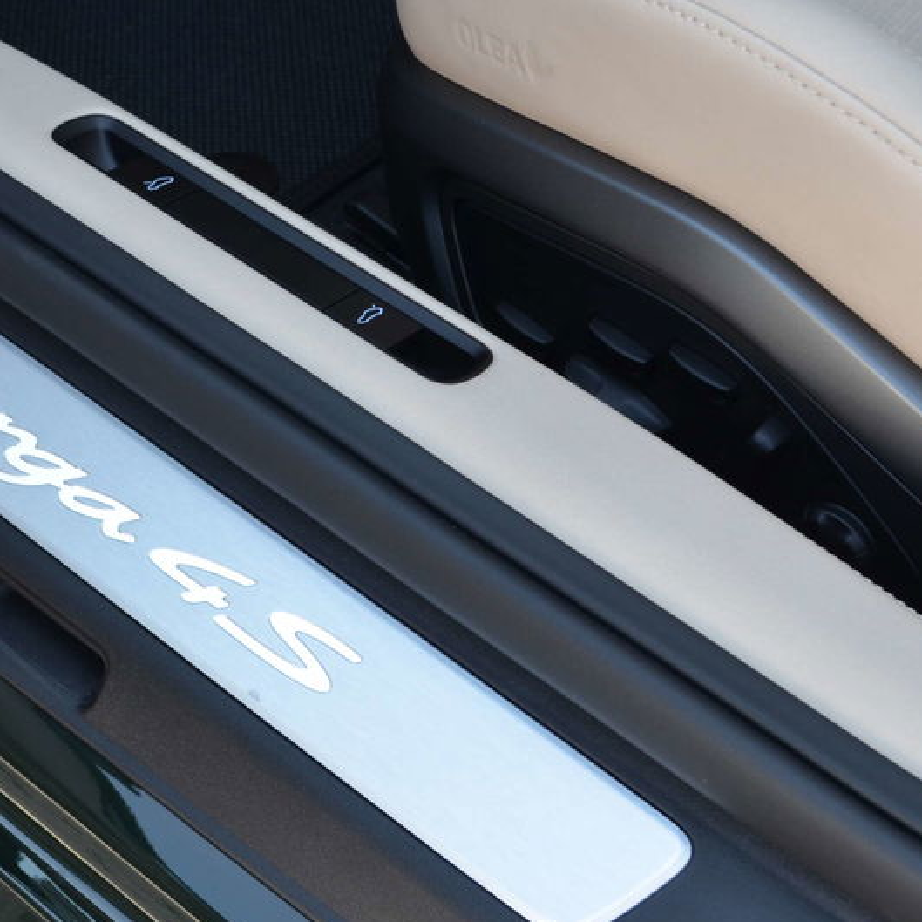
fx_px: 1929
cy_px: 422
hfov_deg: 26.6
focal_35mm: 64
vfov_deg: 26.9
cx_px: 249
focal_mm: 26
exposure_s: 1/60
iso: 280
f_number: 5.6
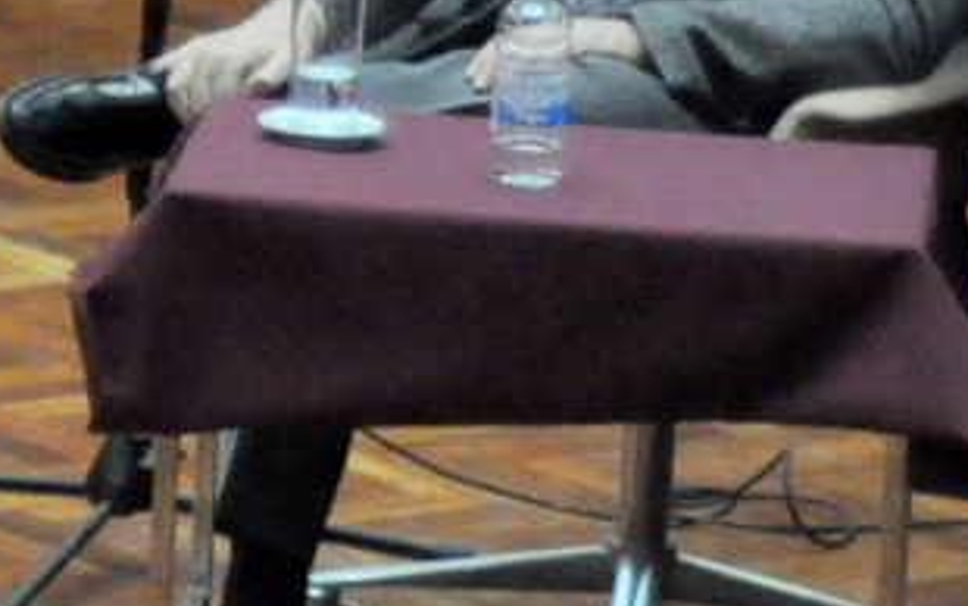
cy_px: 33
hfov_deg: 5.6
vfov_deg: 3.6
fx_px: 9738
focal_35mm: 369
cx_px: -1043
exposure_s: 1/400
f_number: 2
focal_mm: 50
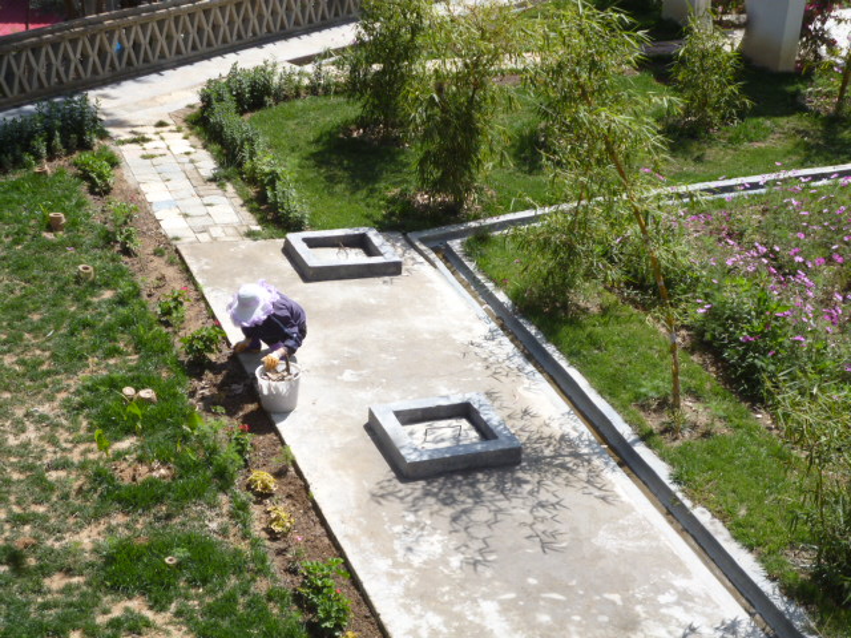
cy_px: 319
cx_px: 426
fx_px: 1549
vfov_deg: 23.3
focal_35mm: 63
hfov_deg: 30.7
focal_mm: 11.2
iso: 100
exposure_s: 1/320
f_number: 4.7
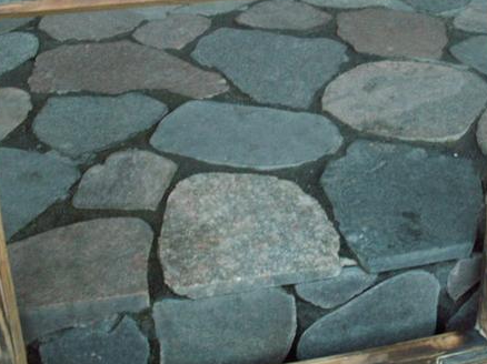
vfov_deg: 28.0
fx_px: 731
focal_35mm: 52
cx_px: 257
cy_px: 181
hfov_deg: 36.8
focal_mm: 5.86
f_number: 2.8
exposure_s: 1/40
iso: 100
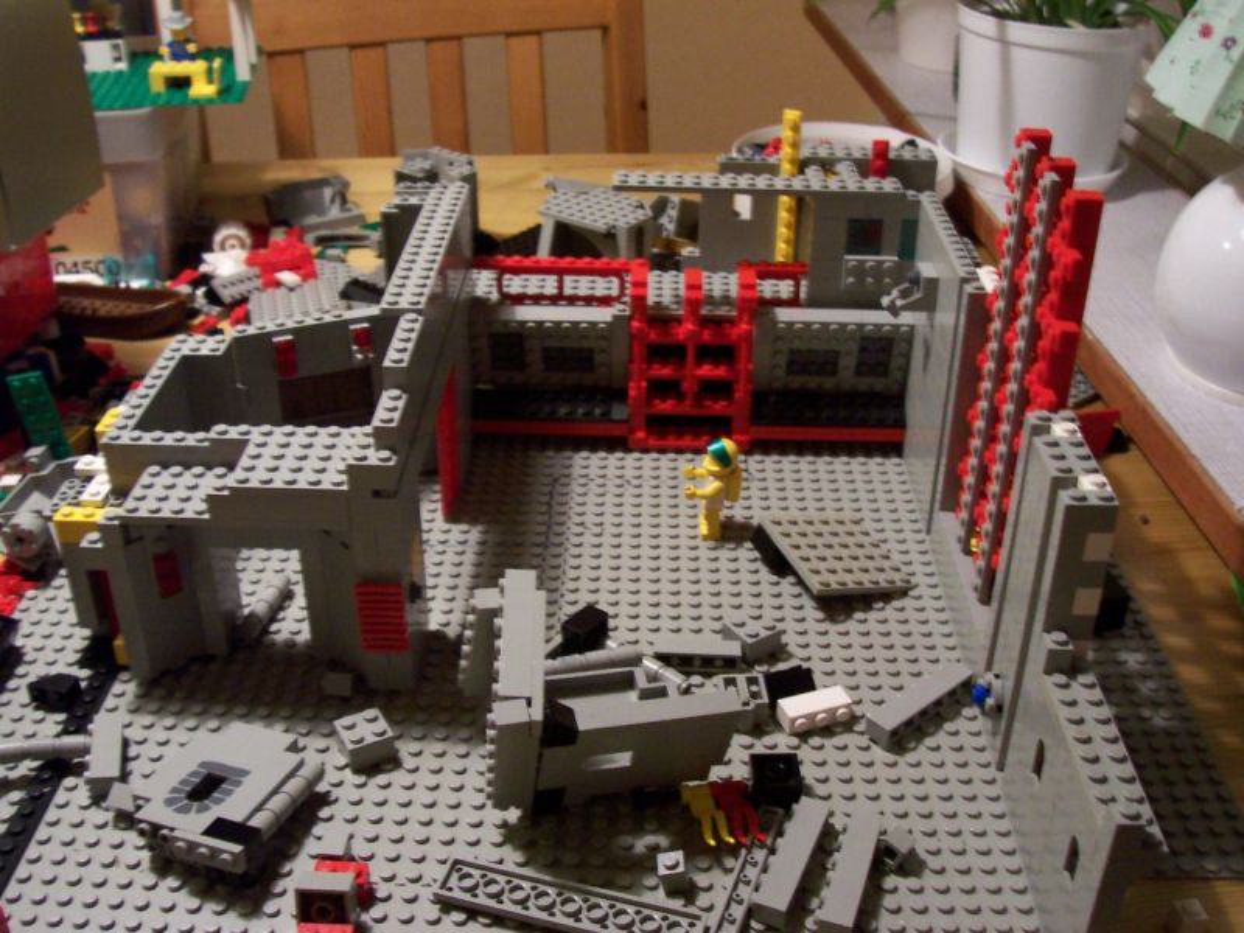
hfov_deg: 50.1
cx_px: 622
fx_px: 1330
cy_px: 466
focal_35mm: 37
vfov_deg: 38.7
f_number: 2.8
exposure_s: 1/8
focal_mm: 5.6
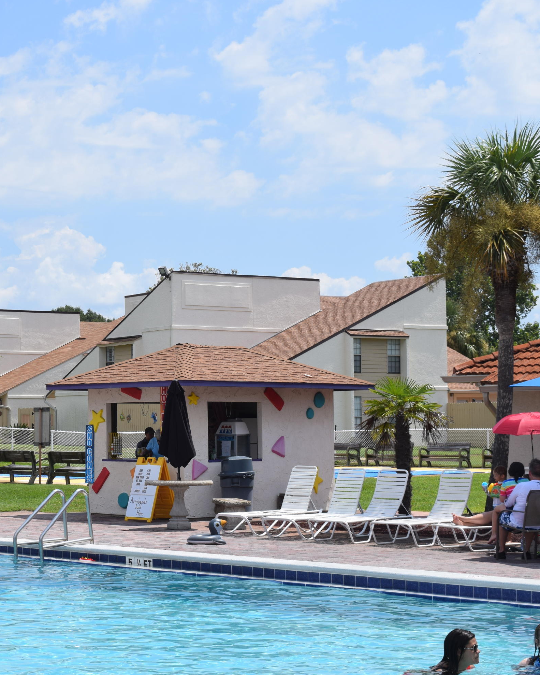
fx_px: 1492
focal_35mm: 75
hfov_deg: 20.1
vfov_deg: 25.5
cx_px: 55
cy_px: 340
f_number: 11
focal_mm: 35
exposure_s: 1/500
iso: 200
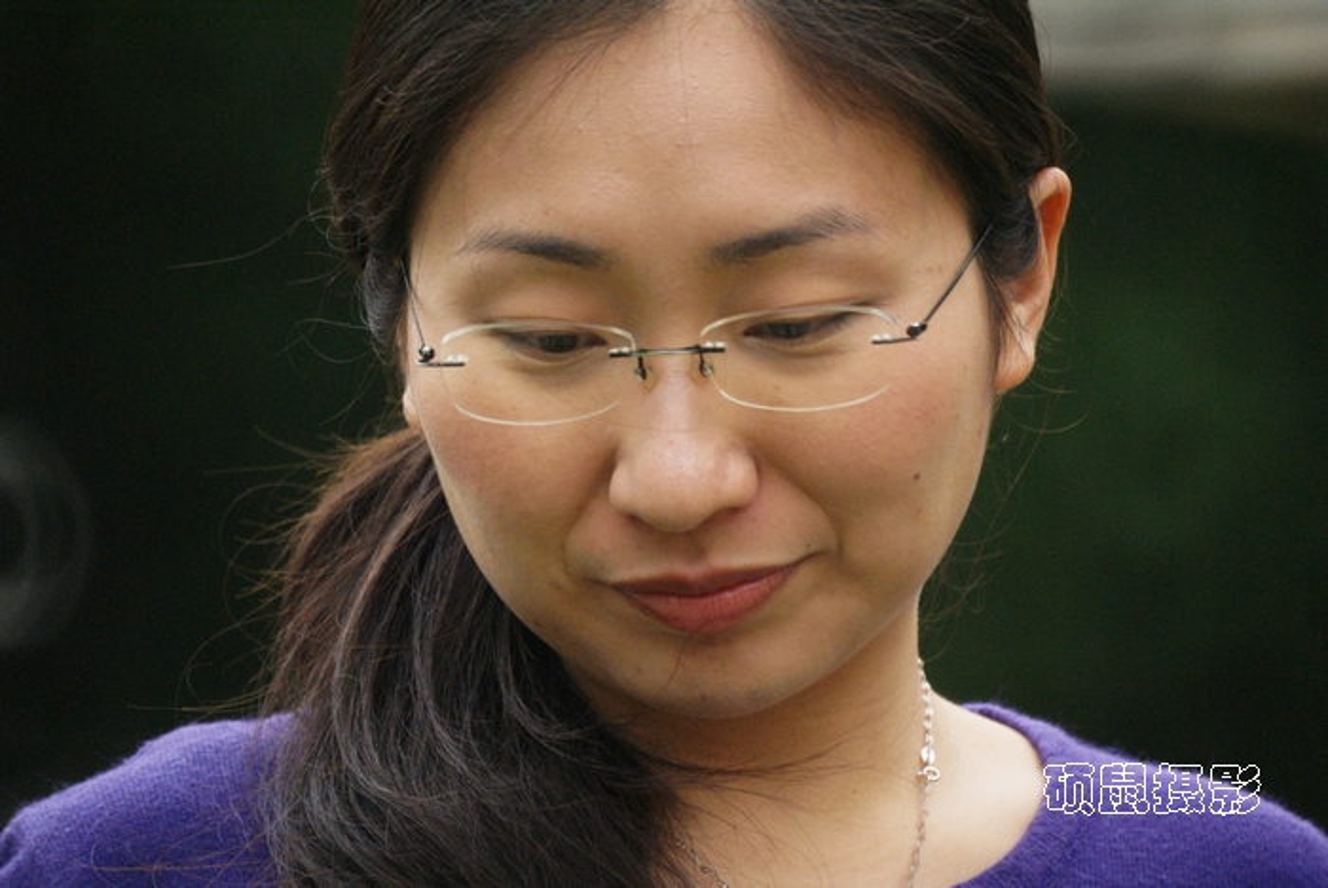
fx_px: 27689
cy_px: 444
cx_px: 664
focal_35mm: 750
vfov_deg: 1.8
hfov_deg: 2.7
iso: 400
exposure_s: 1/500
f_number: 8
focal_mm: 500
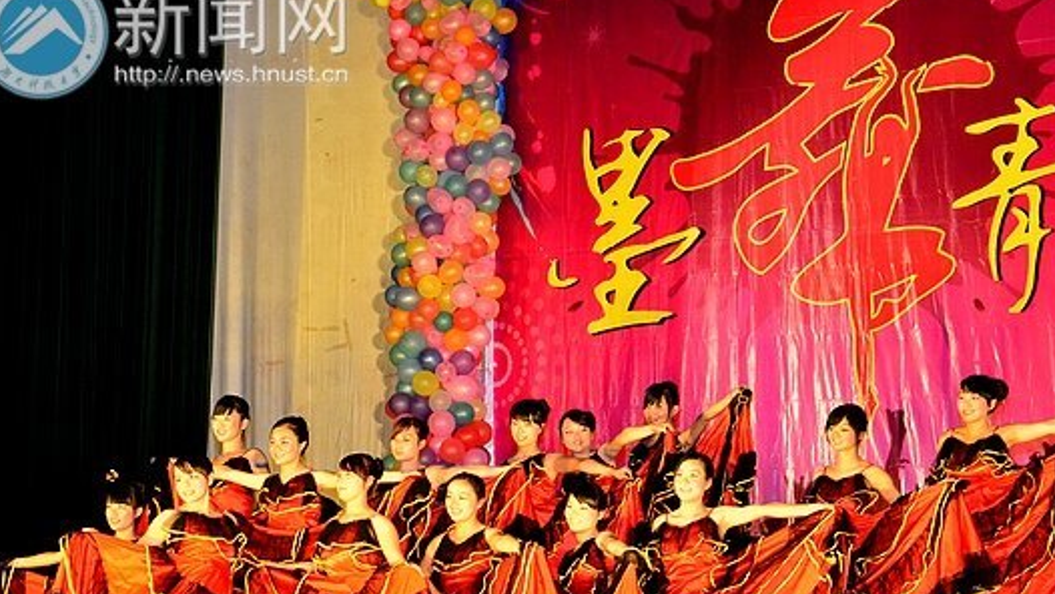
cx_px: 534
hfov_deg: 24.7
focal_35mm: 86
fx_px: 2406
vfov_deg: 14.1
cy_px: 343
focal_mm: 48
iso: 2000
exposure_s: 1/100
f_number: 4.8
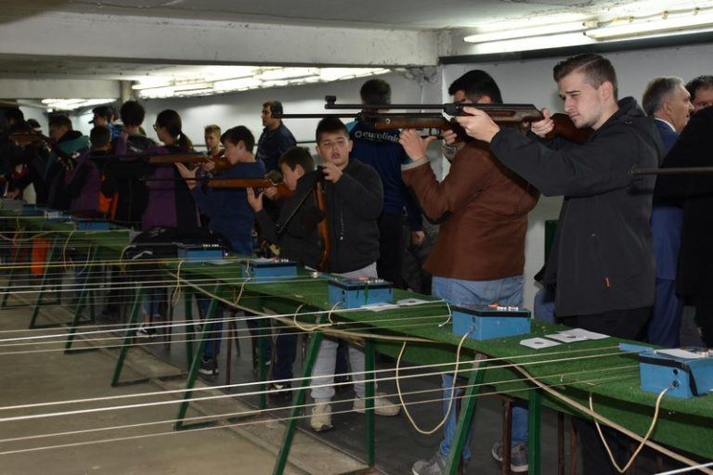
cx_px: 356
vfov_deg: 28.1
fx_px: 951
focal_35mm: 48
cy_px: 238
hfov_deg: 41.1
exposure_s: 1/80
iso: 800
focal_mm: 32
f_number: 5.6
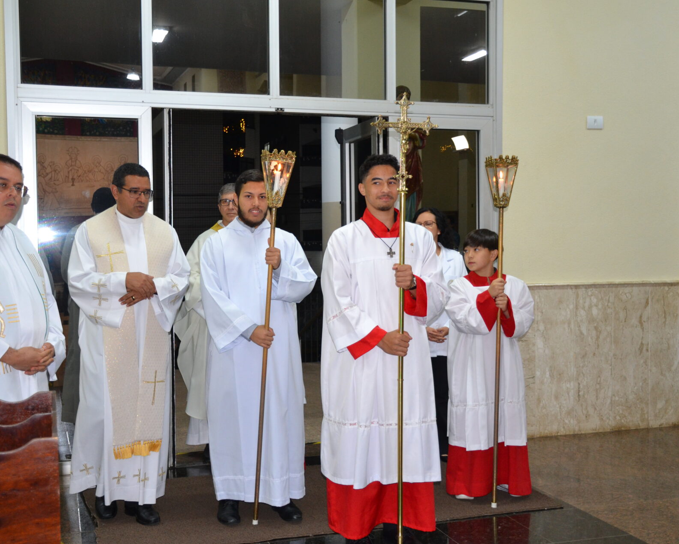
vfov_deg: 36.5
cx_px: 309
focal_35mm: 41
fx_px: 824
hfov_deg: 44.7
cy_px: 272
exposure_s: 1/60
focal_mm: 24
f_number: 3.8
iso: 900
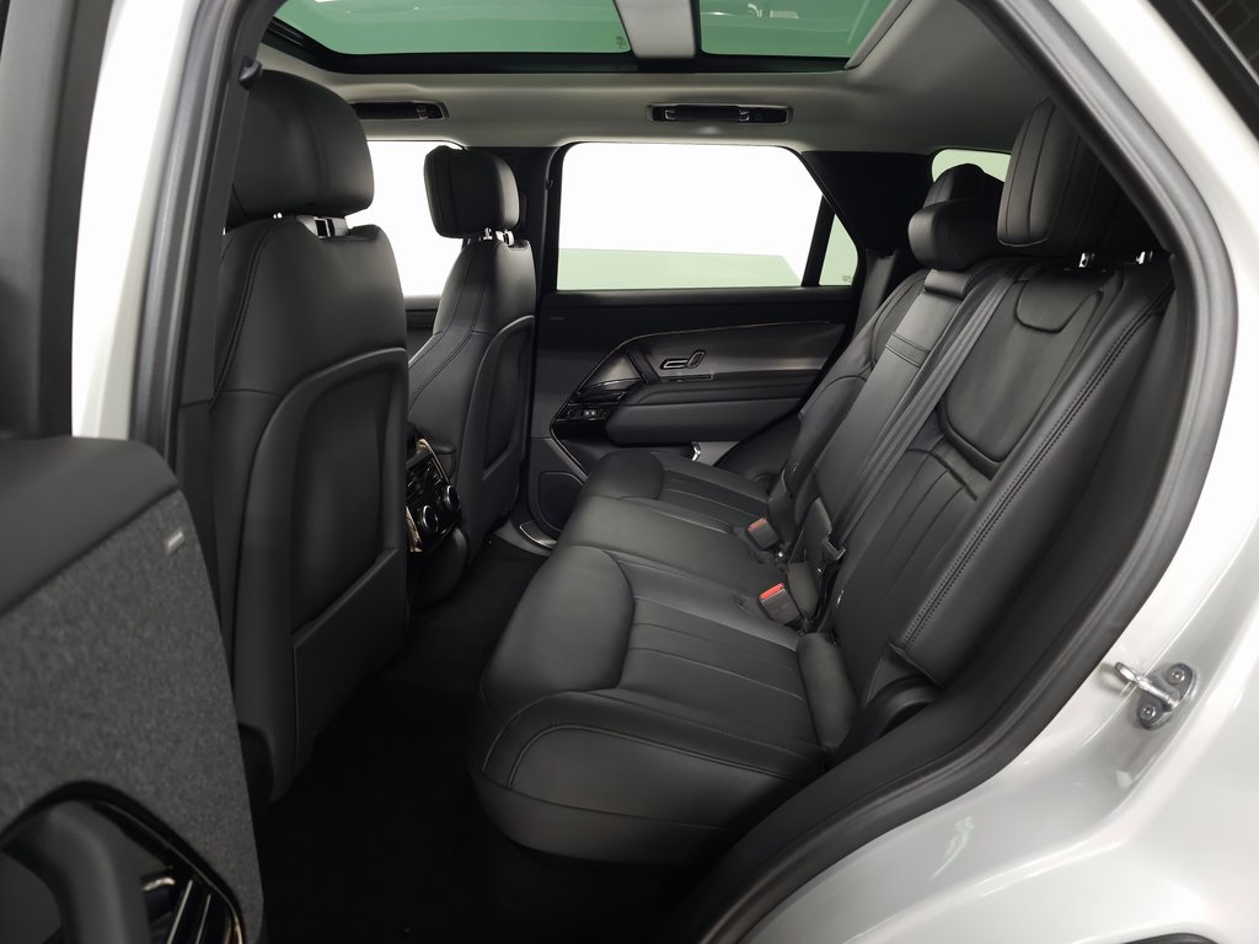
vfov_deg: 58.9
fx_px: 837
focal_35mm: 23
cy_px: 472
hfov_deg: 73.9
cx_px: 630
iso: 250
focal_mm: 6.3
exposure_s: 1/60
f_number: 1.7
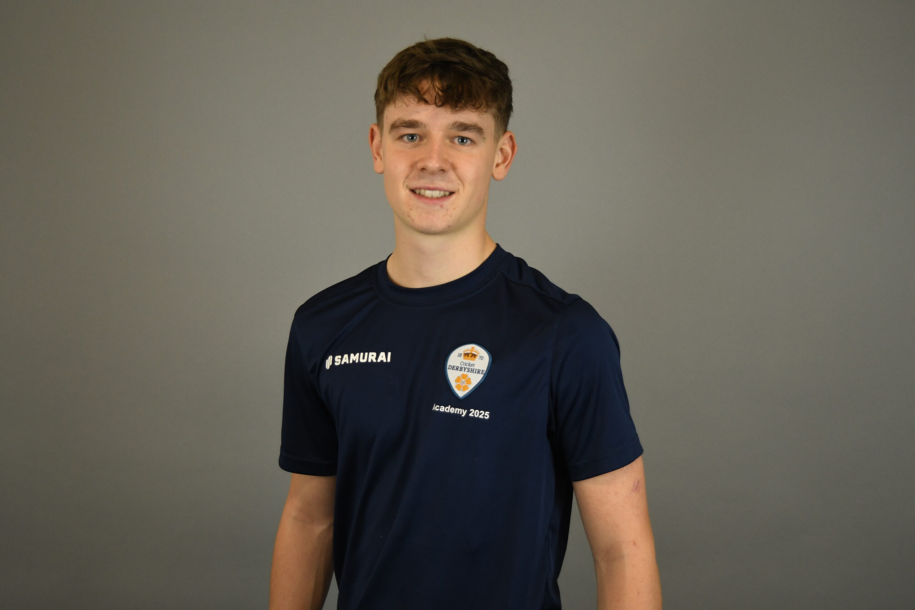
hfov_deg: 41.1
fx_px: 1220
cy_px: 305
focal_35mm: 48
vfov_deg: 28.1
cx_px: 458
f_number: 4.5
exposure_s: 1/160
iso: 1000
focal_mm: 32
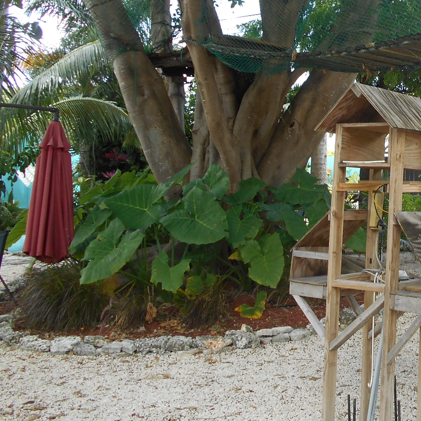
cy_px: 129
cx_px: 419
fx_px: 633
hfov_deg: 33.7
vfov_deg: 36.3
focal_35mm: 46
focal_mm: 4.6
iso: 80
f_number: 3.2
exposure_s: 1/125
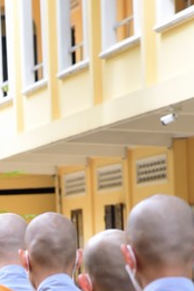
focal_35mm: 299
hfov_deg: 4.6
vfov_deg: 6.9
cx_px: -30
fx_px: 2417
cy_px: 291
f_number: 6.3
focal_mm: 120
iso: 400
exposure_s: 1/160
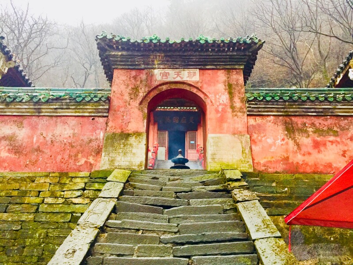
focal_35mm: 29
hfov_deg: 61.7
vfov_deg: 48.2
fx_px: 296
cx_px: 176
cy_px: 132
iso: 64
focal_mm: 4.15
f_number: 2.2
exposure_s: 1/33
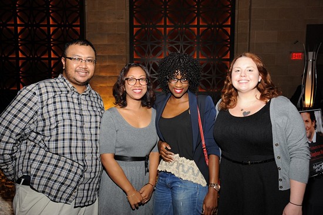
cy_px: 108
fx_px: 305
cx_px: 162
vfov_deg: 38.8
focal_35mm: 34
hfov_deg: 55.8
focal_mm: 34
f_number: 6.3
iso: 1250
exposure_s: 1/60
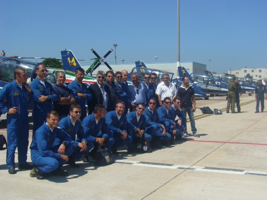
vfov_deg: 29.1
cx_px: 134
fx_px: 386
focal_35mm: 50
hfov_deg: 38.2
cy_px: 100
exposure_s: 1/640
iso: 100
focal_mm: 8.3
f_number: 6.7
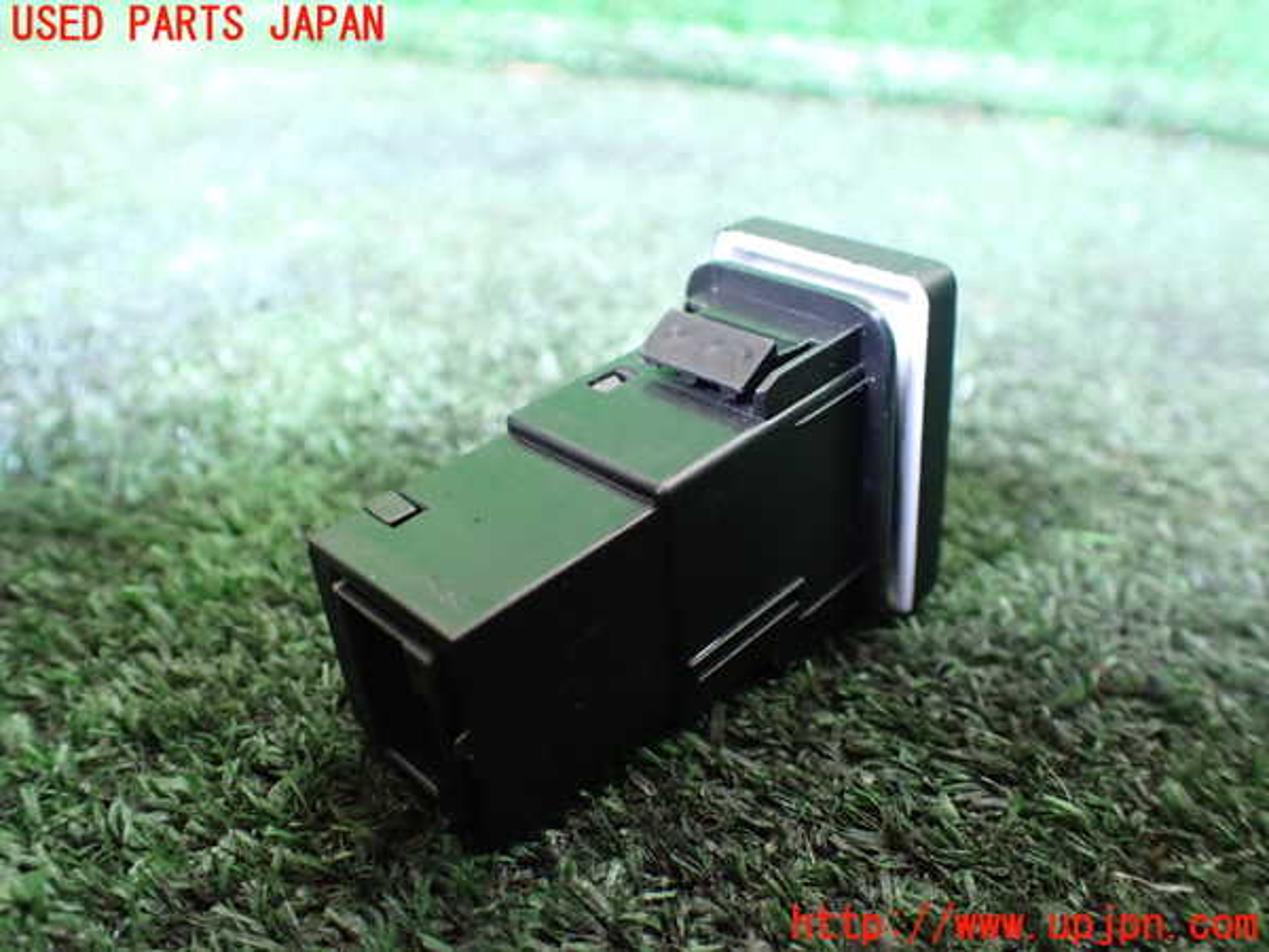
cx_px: 634
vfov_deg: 46.8
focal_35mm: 30
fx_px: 1100
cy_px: 476
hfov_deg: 60.0
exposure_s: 1/30
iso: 1000
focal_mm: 5.4
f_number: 2.3
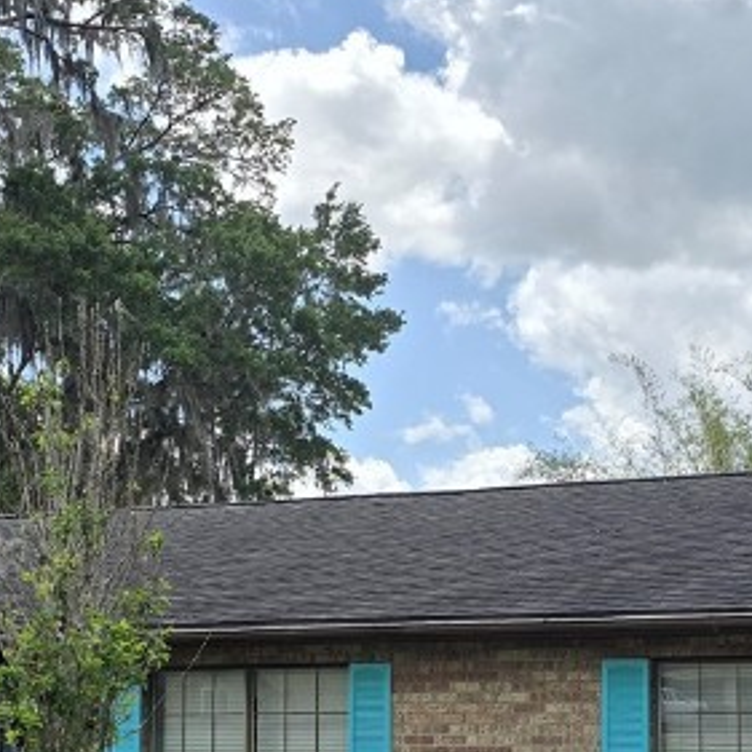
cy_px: 650
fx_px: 1819
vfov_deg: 22.9
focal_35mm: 74
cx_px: 393
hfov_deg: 23.4
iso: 12
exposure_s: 1/1019
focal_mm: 6.3
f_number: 1.7
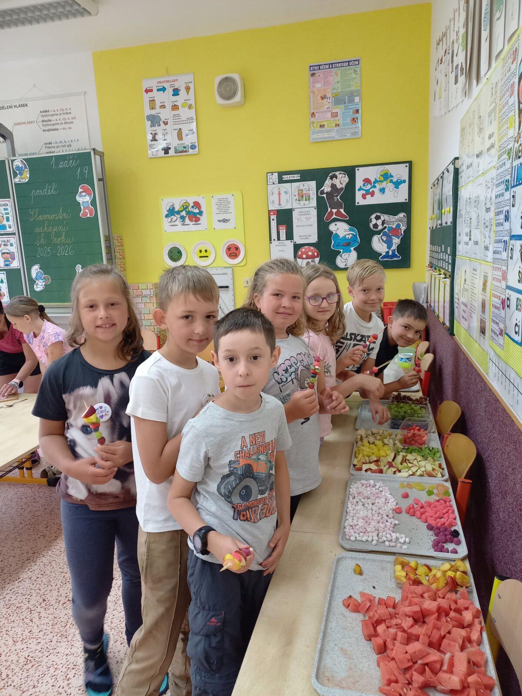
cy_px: 348
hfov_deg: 54.9
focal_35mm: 25
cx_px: 261
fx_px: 503
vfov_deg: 69.4
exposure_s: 1/50
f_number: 1.8
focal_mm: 4.65
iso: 320
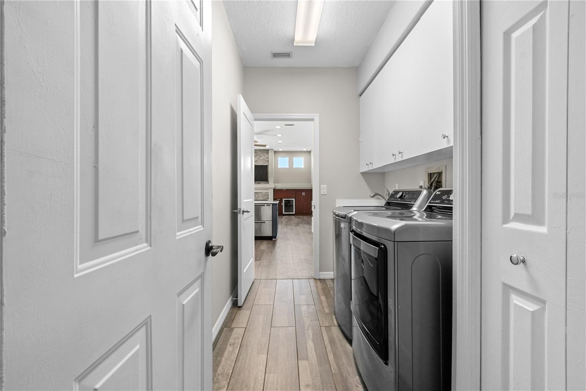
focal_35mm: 15
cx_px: 293
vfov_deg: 77.3
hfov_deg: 100.4
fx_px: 244
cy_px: 196
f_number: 7.1
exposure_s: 1/6
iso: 100
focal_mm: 10
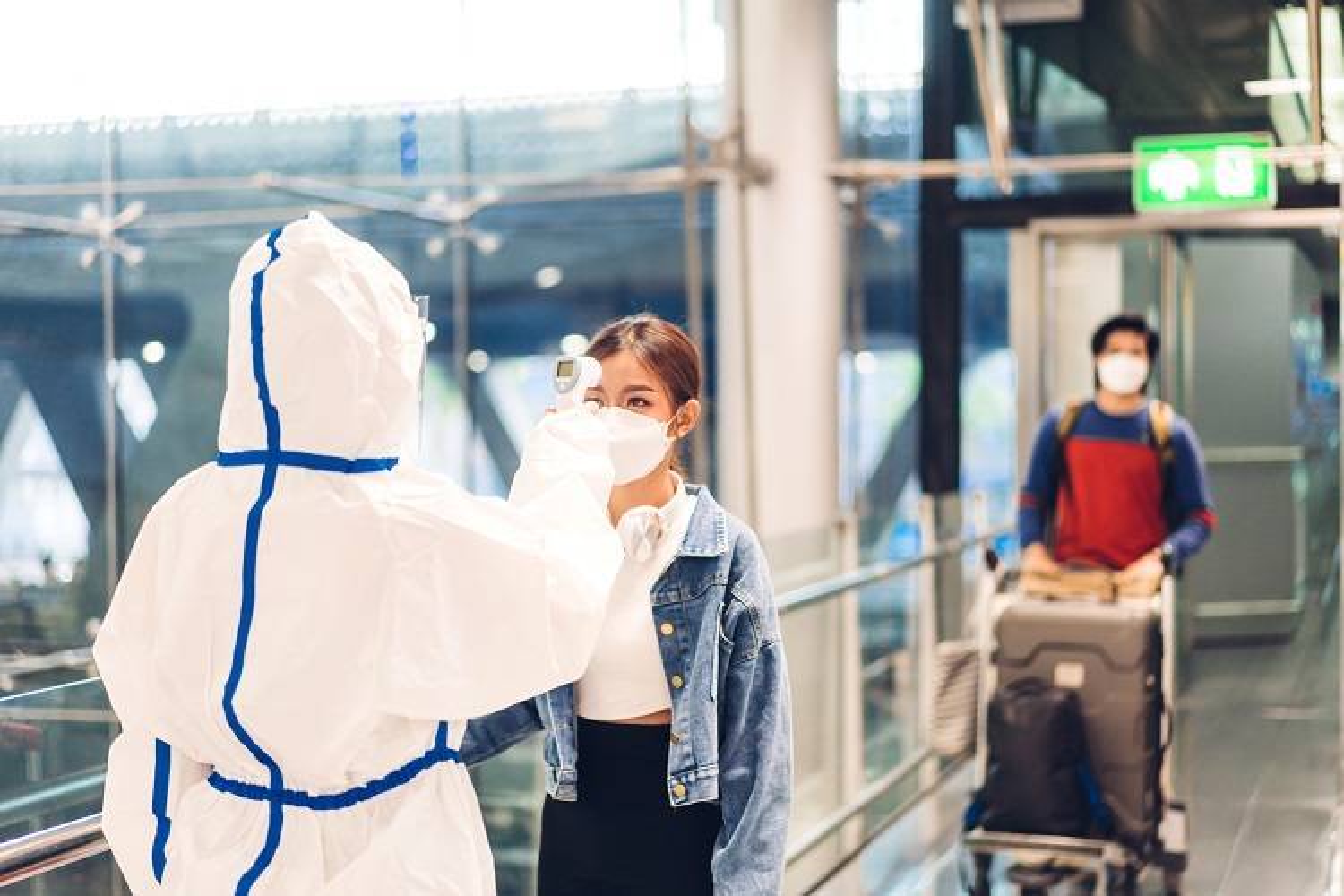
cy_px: 448
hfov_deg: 36.2
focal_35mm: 55
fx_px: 2053
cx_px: 672
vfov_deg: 24.6
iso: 200
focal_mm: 55
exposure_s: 1/100
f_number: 1.8
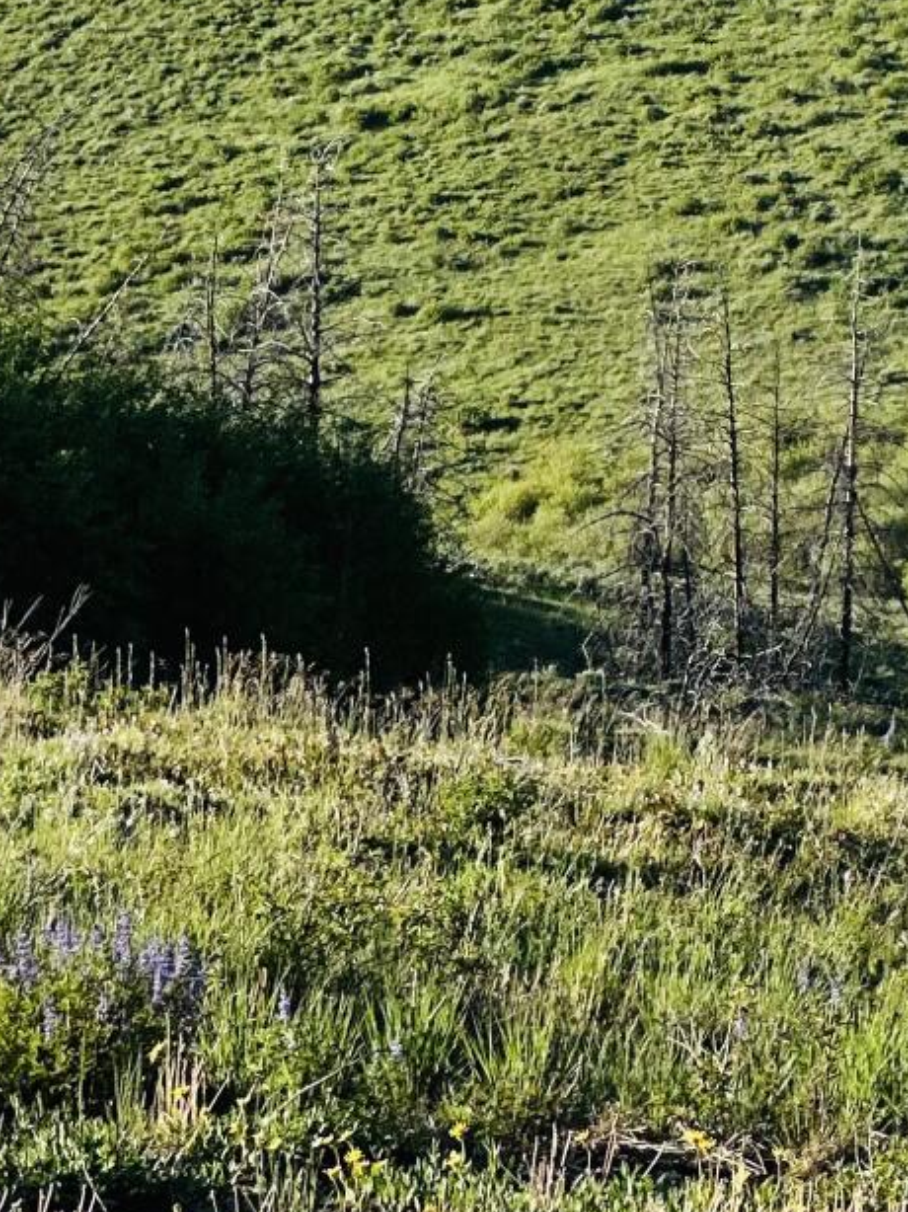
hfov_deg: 5.8
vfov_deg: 7.8
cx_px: 1453
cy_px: -324
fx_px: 8785
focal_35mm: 251
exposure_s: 1/501
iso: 32
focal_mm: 9
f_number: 2.8
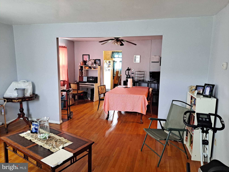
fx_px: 165
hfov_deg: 69.4
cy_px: 86
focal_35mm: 25
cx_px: 114
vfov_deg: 54.9
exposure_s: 1/24
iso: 320
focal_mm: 4.6
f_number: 2
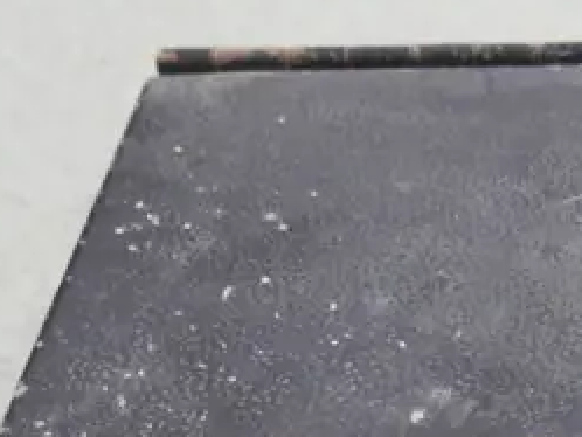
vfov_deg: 9.8
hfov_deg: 12.5
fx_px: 2490
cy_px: 578
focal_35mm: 148
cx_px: 937
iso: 1250
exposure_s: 1/60
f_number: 4
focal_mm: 18
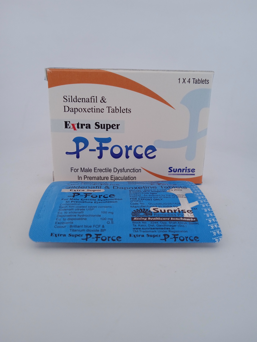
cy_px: 171
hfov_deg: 49.7
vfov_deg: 63.4
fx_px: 277
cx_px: 128
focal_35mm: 28
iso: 114
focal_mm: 3.43
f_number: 2.2
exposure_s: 1/182
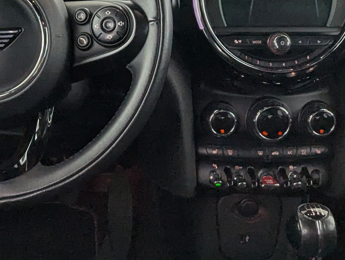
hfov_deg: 33.0
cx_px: 131
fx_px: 579
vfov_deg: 25.1
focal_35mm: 58
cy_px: 84
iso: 100
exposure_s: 1/101
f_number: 2.2
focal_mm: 2.35
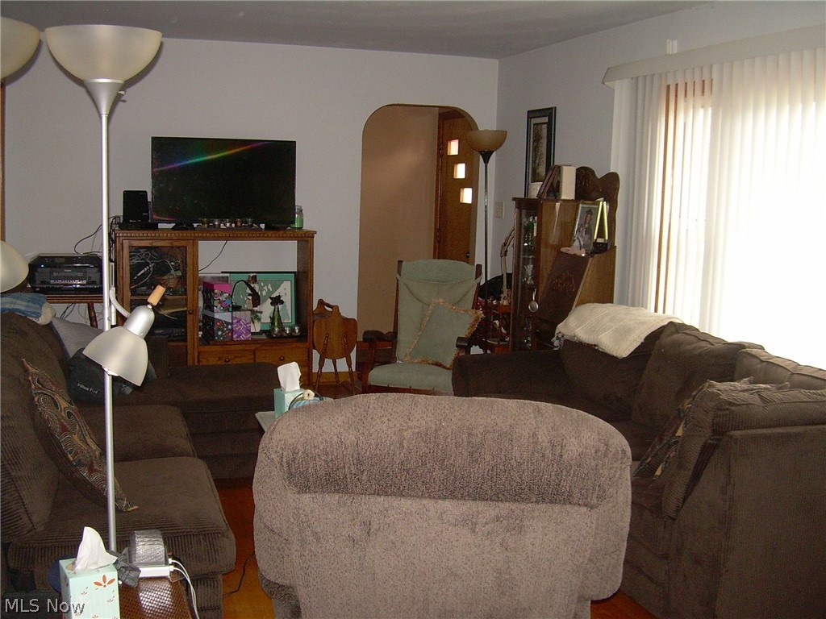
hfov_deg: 49.0
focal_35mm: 38
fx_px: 907
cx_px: 413
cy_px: 310
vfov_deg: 37.7
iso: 200
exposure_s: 1/60
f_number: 2.8
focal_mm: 6.3
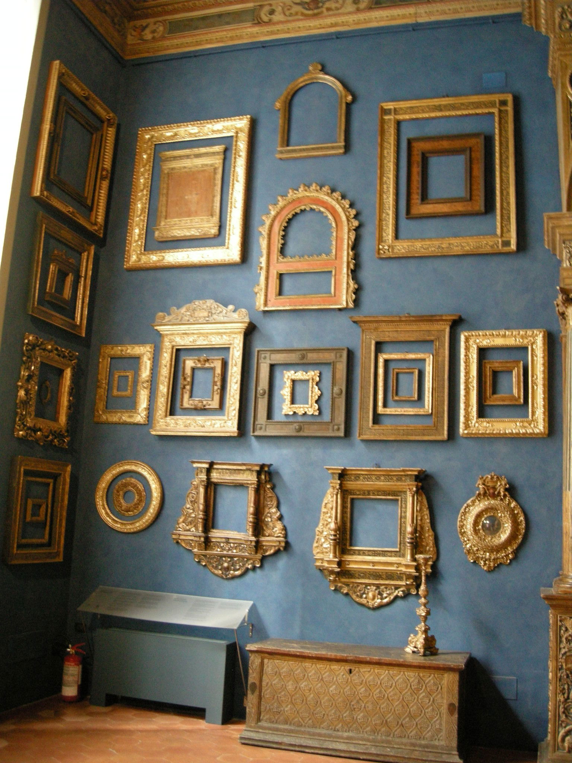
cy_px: 382
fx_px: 793
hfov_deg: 39.7
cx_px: 286
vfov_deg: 51.4
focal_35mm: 36
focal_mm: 7.5
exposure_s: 1/14.5
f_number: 2.7
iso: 400
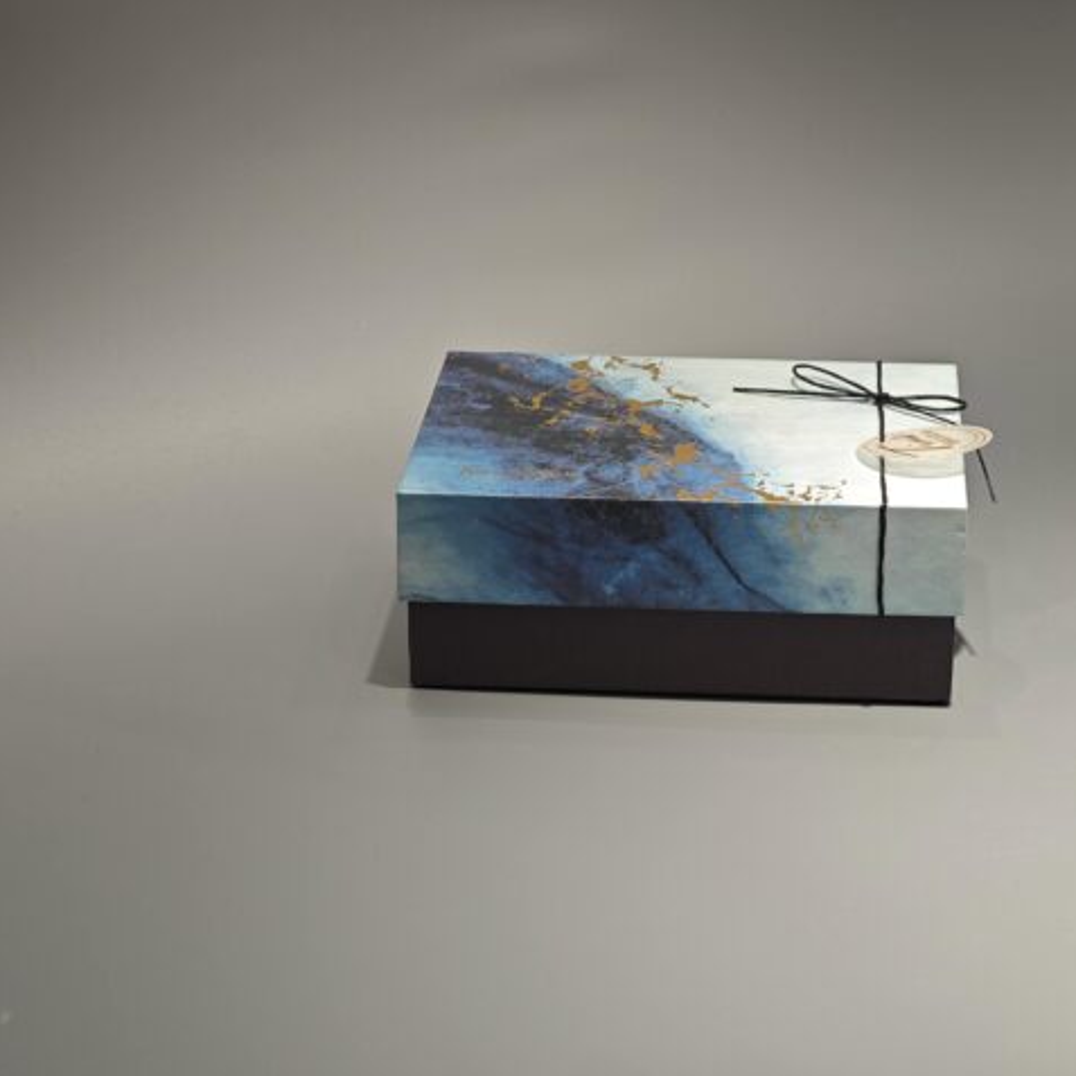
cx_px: 677
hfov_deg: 19.5
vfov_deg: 19.5
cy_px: 537
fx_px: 3130
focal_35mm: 89
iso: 125
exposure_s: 1/100
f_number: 2
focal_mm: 10.1
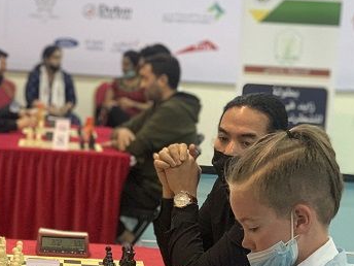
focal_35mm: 121
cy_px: 203
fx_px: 1237
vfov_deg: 12.2
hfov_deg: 16.1
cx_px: 55
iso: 250
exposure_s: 1/50
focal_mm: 6
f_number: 2.4
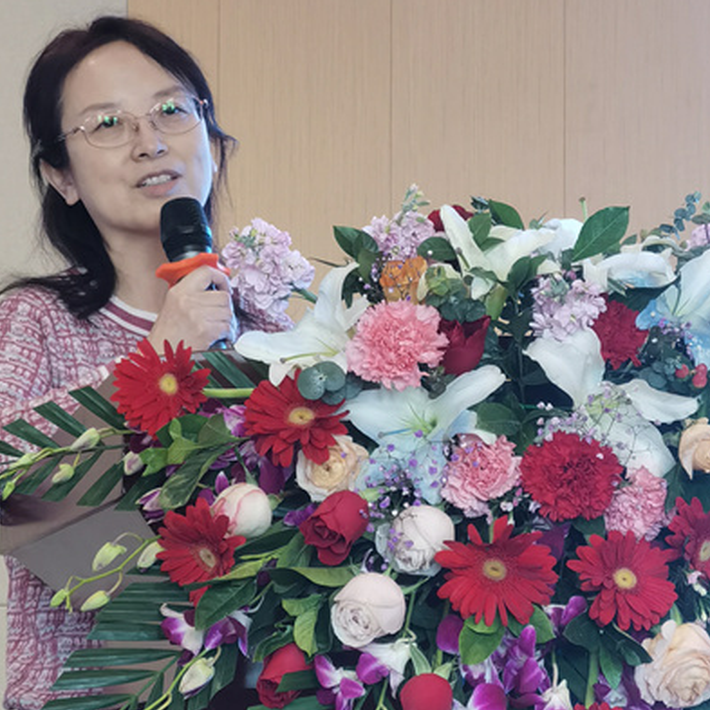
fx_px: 3620
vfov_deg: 11.2
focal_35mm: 156
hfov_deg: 11.2
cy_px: 361
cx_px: 334
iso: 160
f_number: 2.4
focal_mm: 7.48
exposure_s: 1/33.3
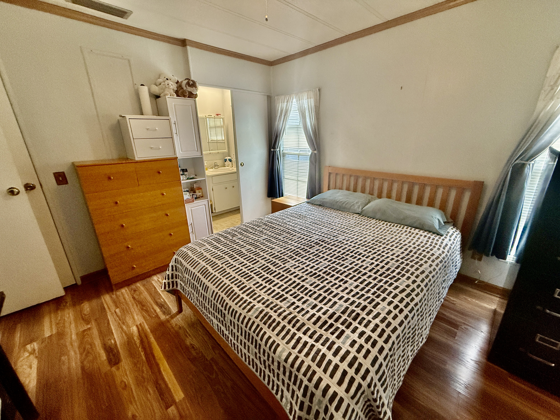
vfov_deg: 85.7
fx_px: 226
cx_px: 280
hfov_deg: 102.1
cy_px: 210
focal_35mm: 14
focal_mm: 2.22
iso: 400
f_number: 2.2
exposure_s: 1/120
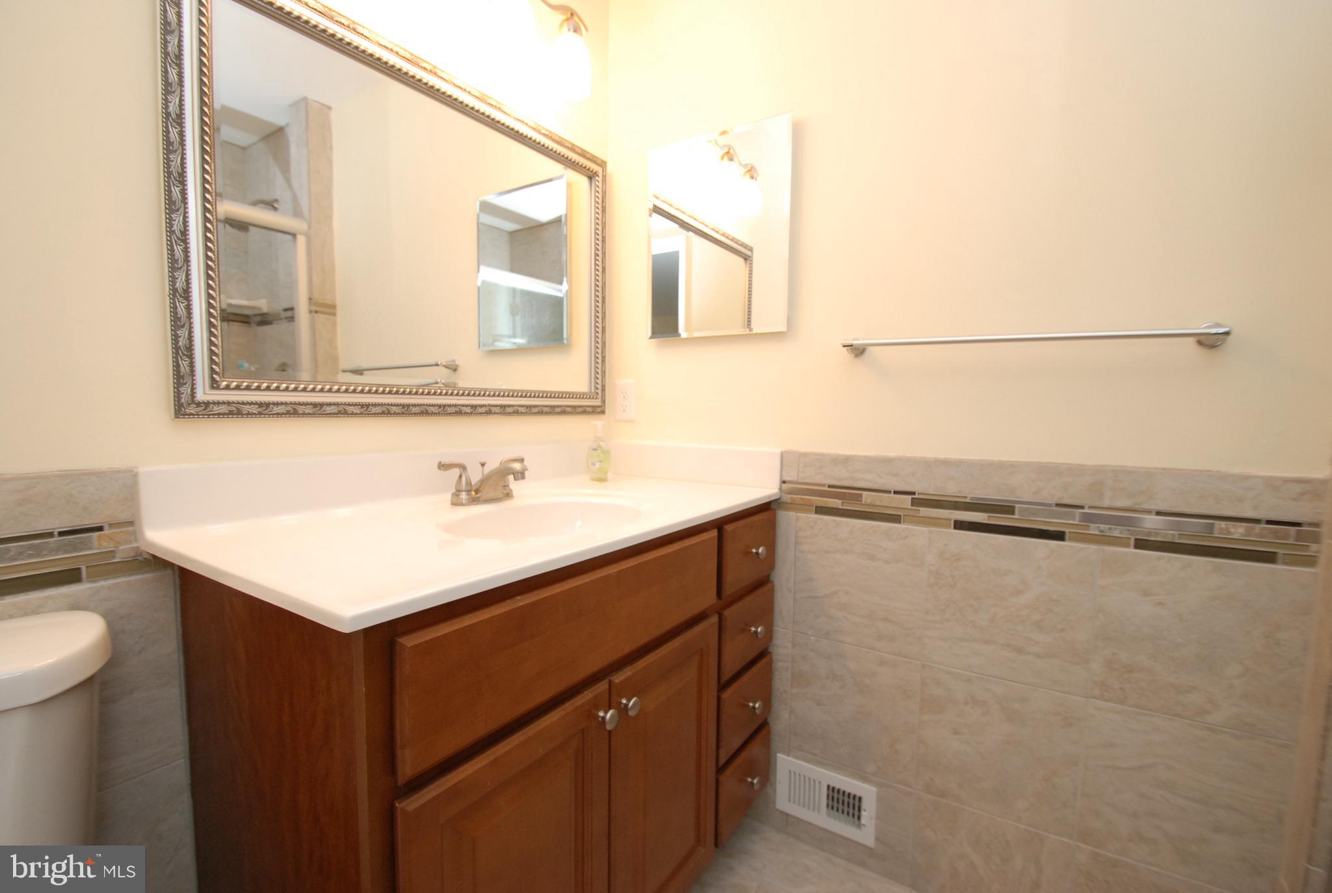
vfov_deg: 77.6
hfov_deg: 100.3
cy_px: 446
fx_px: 556
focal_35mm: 15
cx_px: 666
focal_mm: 10
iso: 500
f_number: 6.3
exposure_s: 1/60
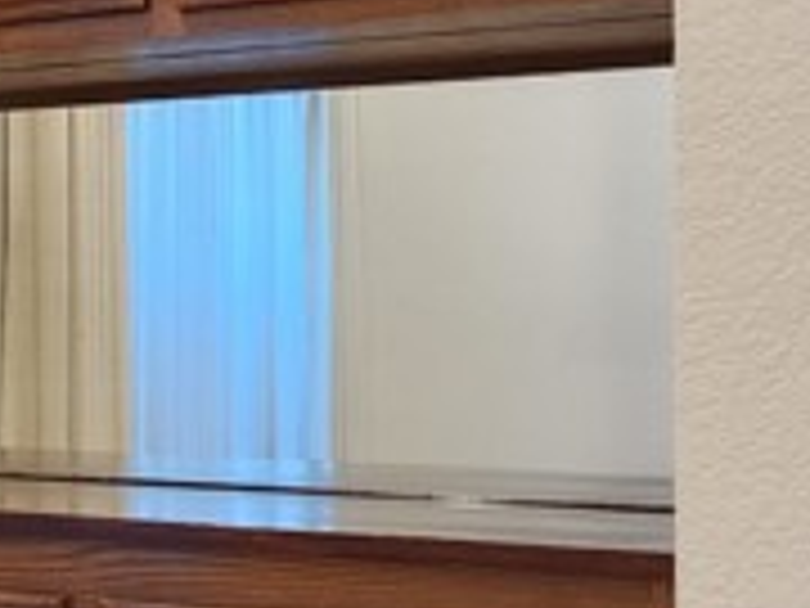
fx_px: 1919
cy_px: 315
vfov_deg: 18.0
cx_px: -504
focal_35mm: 82
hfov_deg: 19.7
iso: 500
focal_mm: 6.4
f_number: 1.8
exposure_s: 1/120
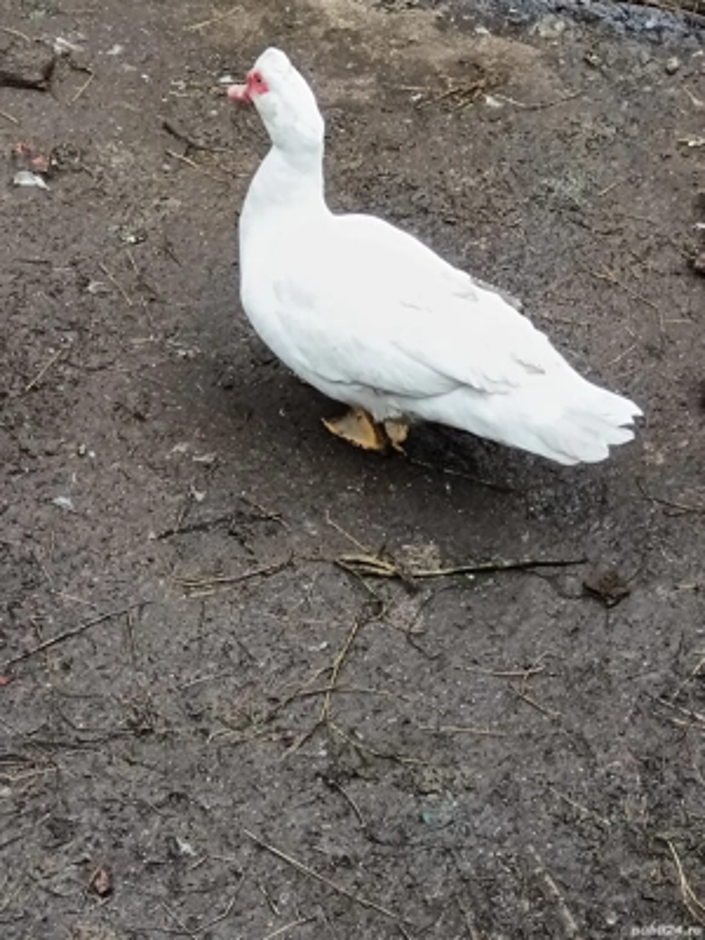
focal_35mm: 63
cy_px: 470
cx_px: 352
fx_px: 1711
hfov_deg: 23.3
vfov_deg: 30.7
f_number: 1.9
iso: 477
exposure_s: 1/100
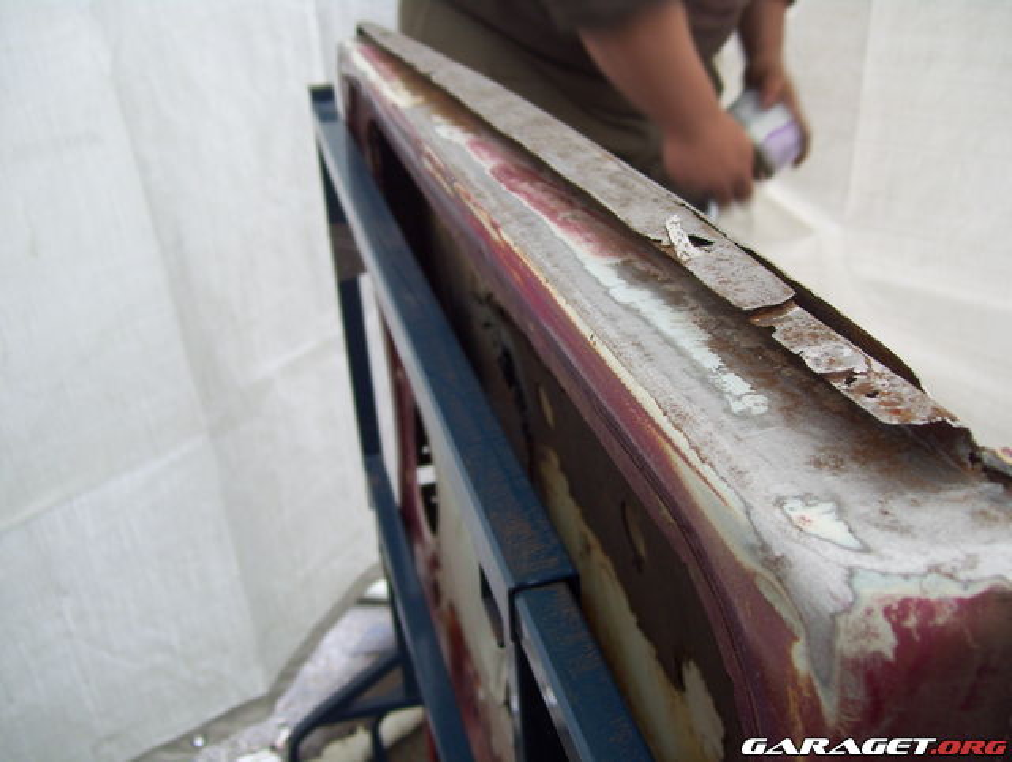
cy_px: 381
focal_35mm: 36
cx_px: 506
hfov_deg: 51.3
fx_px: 1054
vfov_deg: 39.8
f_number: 2.7
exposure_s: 1/40
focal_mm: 6
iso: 80
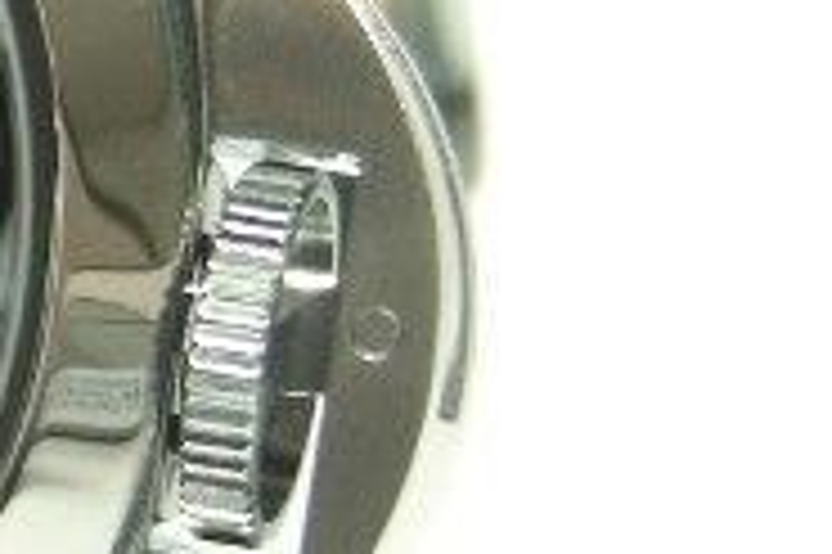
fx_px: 5241
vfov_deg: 6.0
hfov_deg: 8.8
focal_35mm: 227
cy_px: 275
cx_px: -508
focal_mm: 10.5
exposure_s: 1/22.1
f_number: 3.5
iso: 200
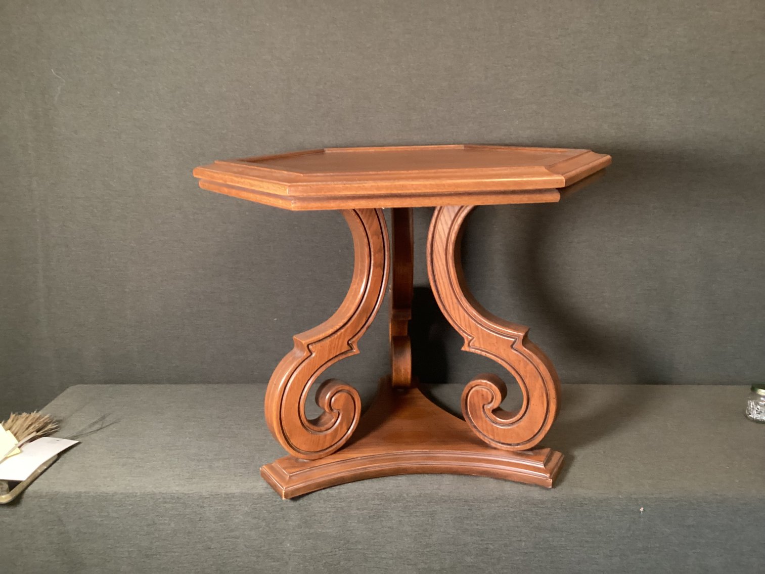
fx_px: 685
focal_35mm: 31
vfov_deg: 45.4
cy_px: 287
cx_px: 382
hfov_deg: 58.3
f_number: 2.4
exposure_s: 1/30
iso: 400
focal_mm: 3.3
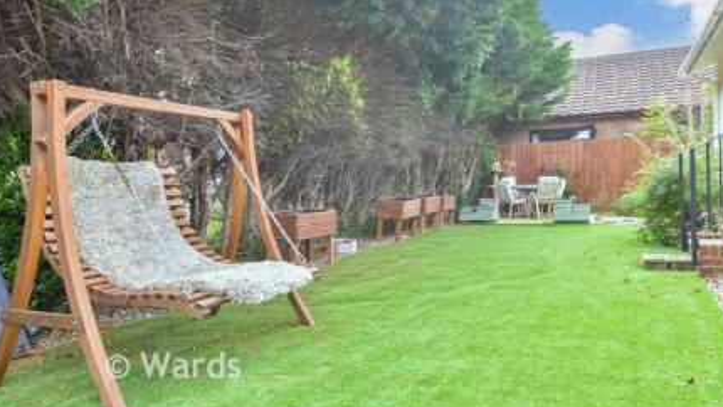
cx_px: 365
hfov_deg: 66.1
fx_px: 556
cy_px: 182
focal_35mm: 29
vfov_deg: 40.1
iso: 160
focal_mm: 17
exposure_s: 1/40
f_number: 8
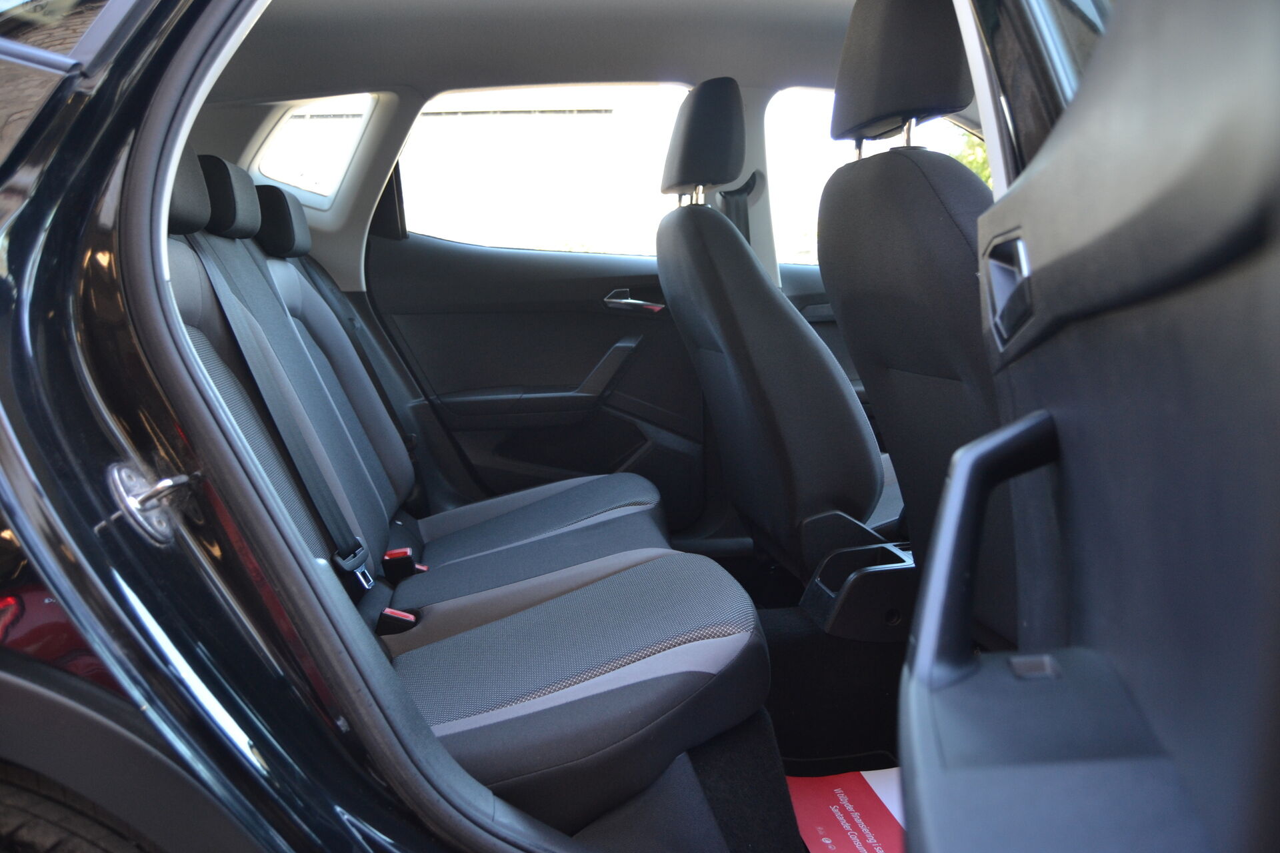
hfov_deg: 67.4
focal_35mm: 27
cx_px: 640
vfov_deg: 47.9
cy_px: 426
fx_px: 960
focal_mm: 18
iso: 400
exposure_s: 1/60
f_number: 4
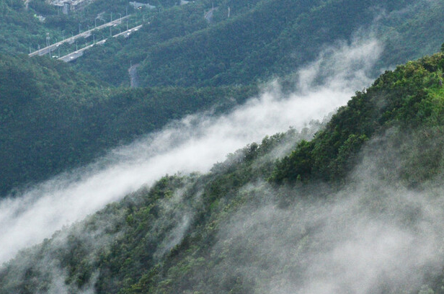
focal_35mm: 193
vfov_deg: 7.1
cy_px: 143
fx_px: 2375
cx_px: 400
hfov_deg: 10.6
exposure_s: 1/320
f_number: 7.1
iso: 800
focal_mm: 66
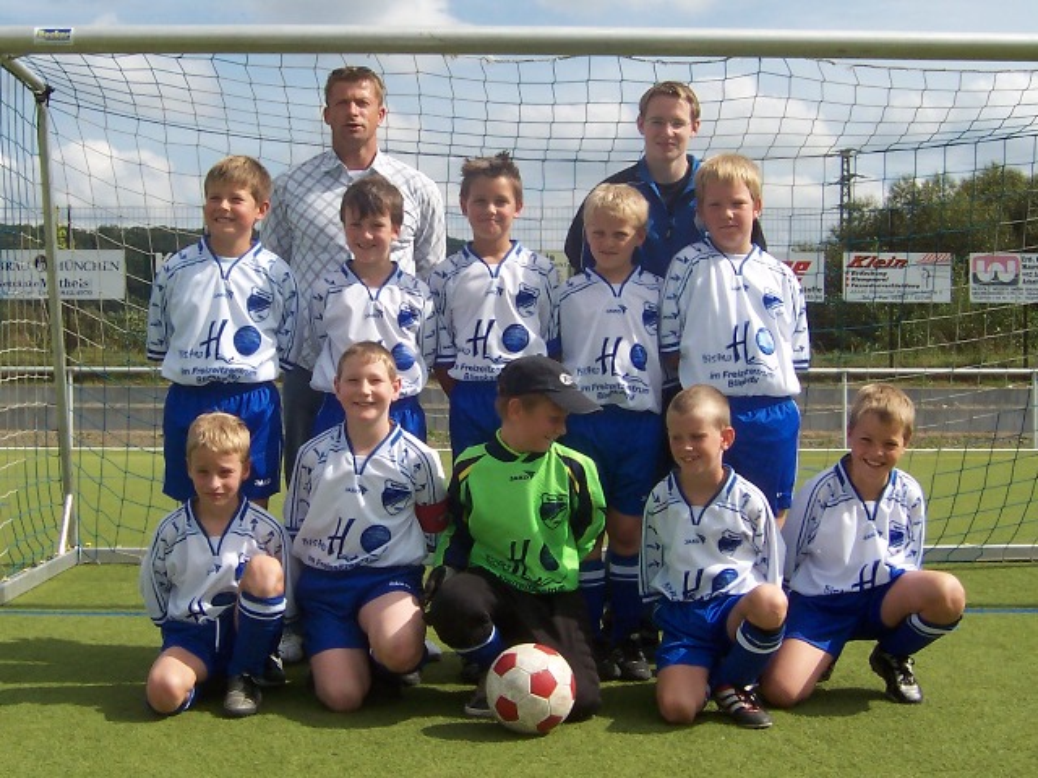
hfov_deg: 51.4
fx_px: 1080
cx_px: 519
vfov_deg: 39.7
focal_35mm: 36
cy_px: 389
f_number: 5.6
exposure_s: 1/750
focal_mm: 5.6
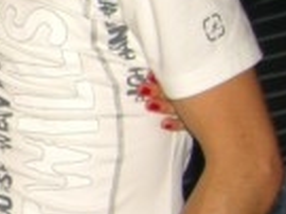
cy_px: 38
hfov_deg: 10.5
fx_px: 1395
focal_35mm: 169
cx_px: -328
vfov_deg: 8.7
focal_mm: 7.9
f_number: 2.8
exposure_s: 1/60
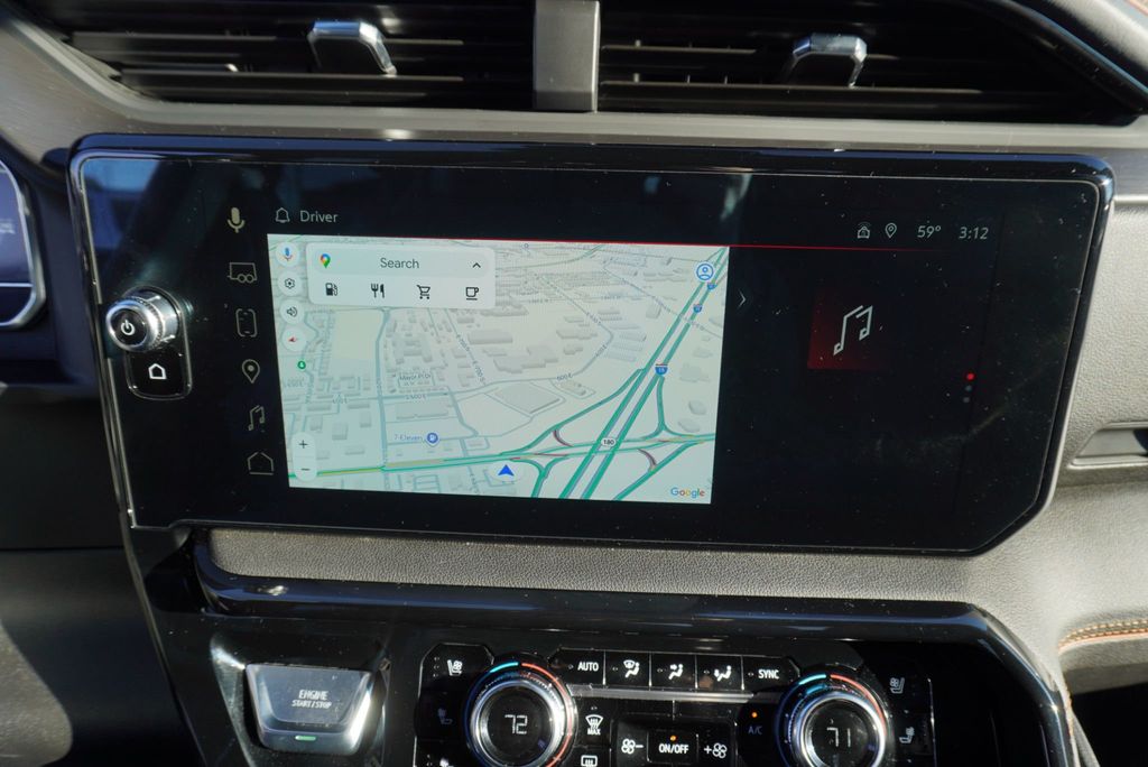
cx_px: 574
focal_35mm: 24
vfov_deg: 53.2
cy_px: 384
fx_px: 766
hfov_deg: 73.7
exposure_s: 1/100
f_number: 5
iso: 100
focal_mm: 16
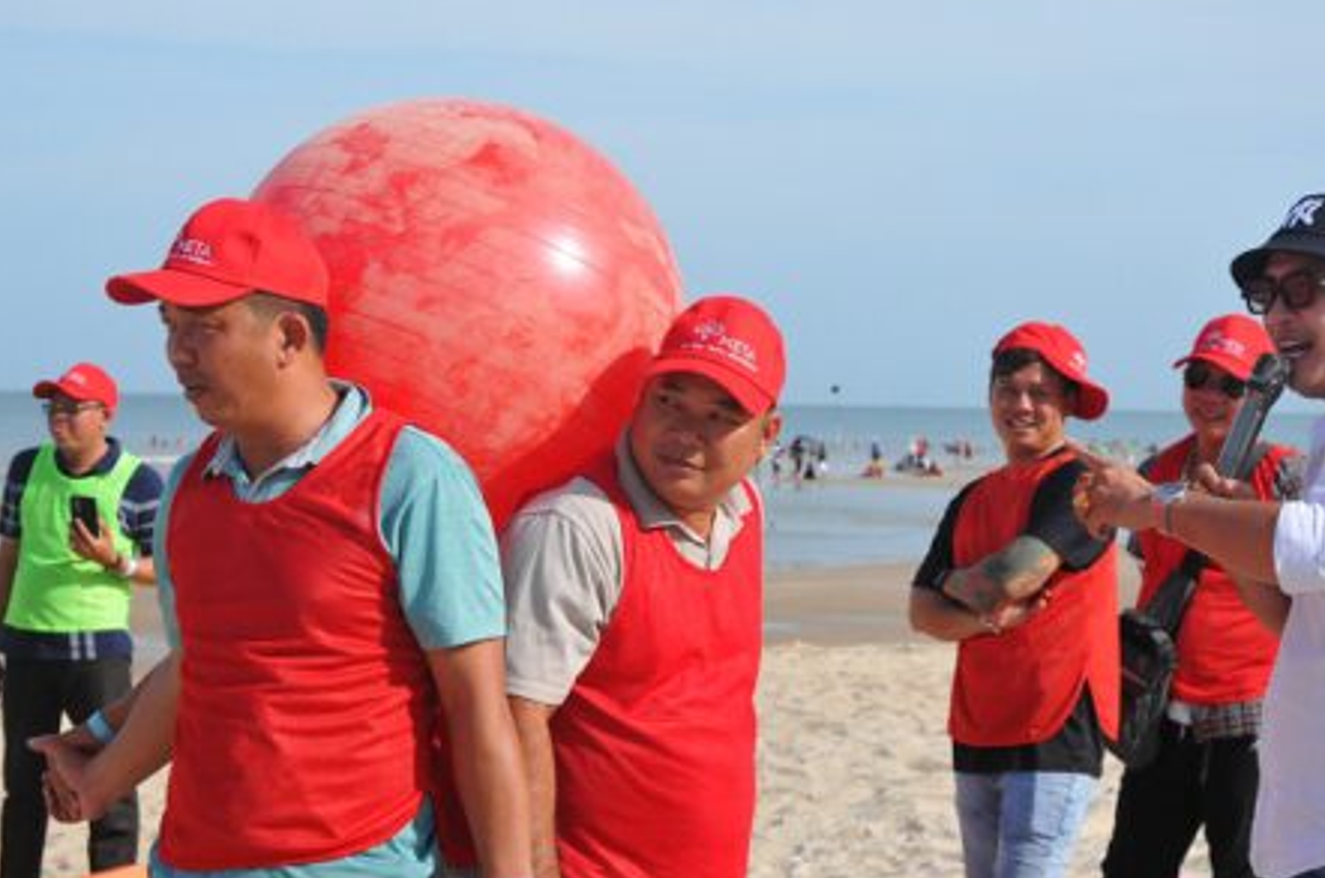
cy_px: 384
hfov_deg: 23.7
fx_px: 3160
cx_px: 745
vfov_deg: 15.8
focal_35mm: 86
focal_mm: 42
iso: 1000
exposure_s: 1/4000
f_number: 6.3
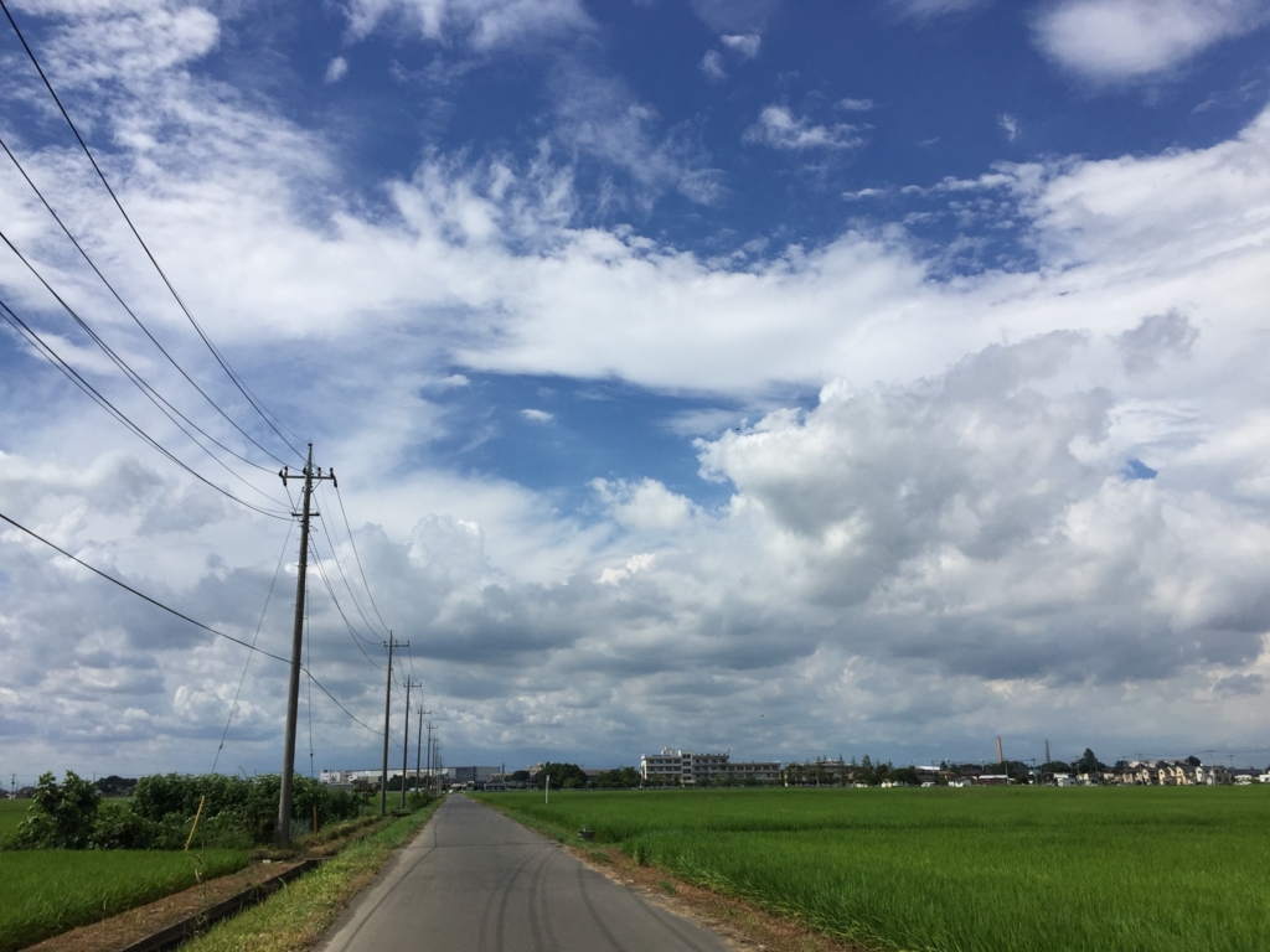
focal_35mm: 29
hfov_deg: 61.7
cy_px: 476
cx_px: 635
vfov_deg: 48.2
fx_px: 1064
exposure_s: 1/5650
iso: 32
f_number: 2.2
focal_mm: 4.15
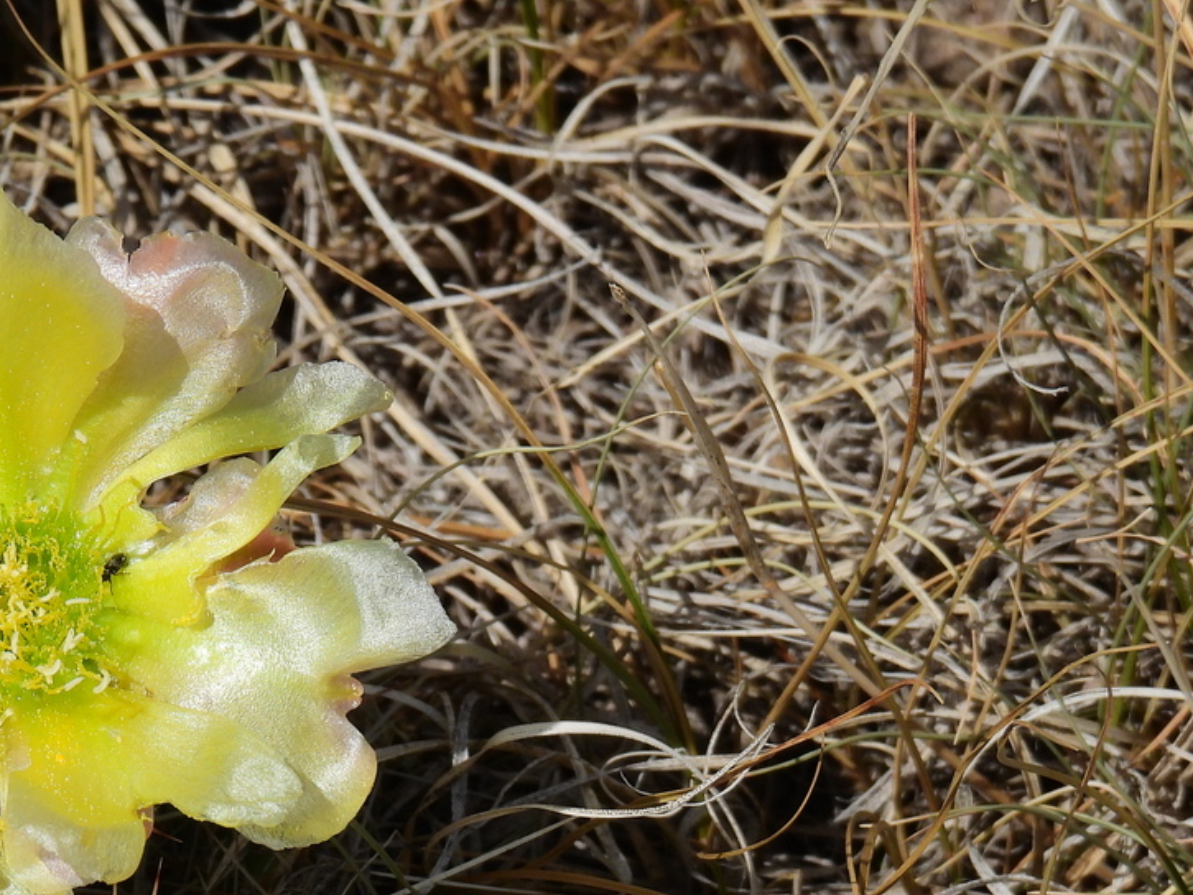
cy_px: 566
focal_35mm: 706
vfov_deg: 2.1
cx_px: 176
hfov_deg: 2.8
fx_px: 24335
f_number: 5
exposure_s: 1/1600
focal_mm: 71.4
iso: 100
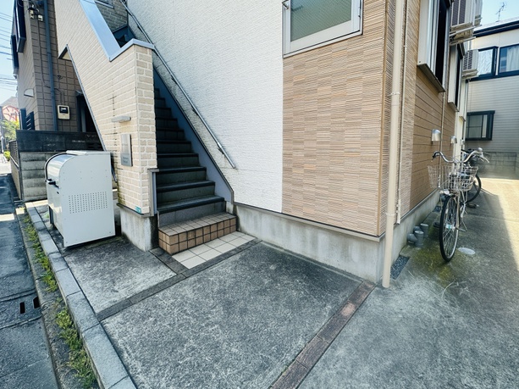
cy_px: 167
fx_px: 240
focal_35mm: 16
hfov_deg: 94.1
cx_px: 291
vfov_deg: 77.6
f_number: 2.2
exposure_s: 1/433
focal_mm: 2.22
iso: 40
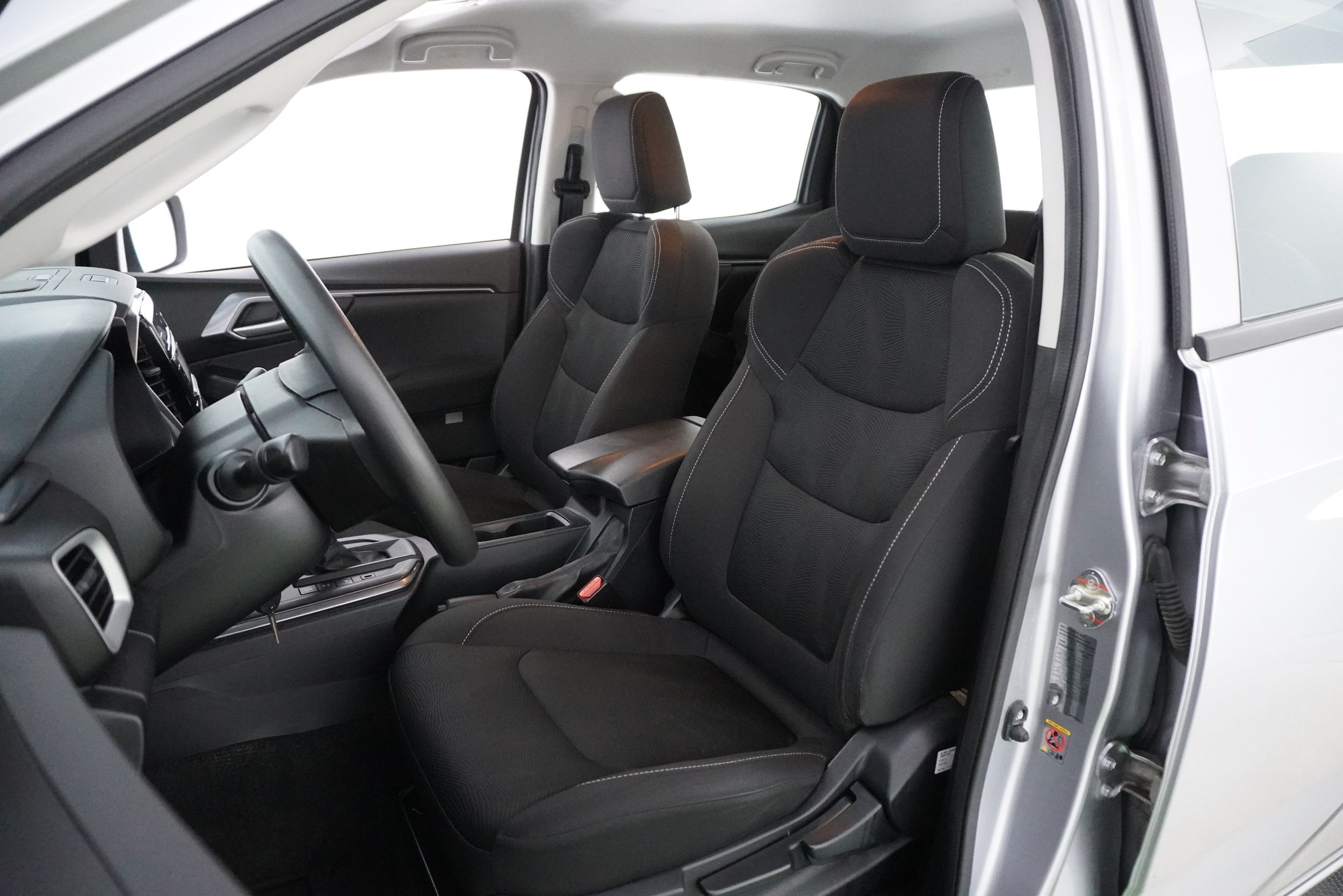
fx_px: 895
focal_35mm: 24
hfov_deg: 73.7
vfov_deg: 53.1
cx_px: 672
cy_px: 448
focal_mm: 16
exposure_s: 1/60
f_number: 3.5
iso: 6400
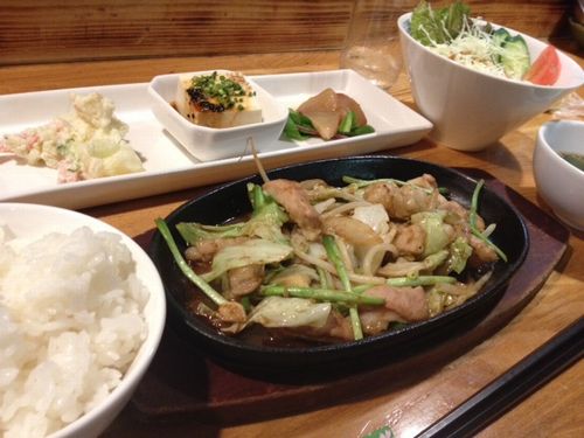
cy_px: 219
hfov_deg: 52.6
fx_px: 590
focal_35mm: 35
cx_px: 292
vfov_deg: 40.7
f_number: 2.4
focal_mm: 4.28
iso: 320
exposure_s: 1/20
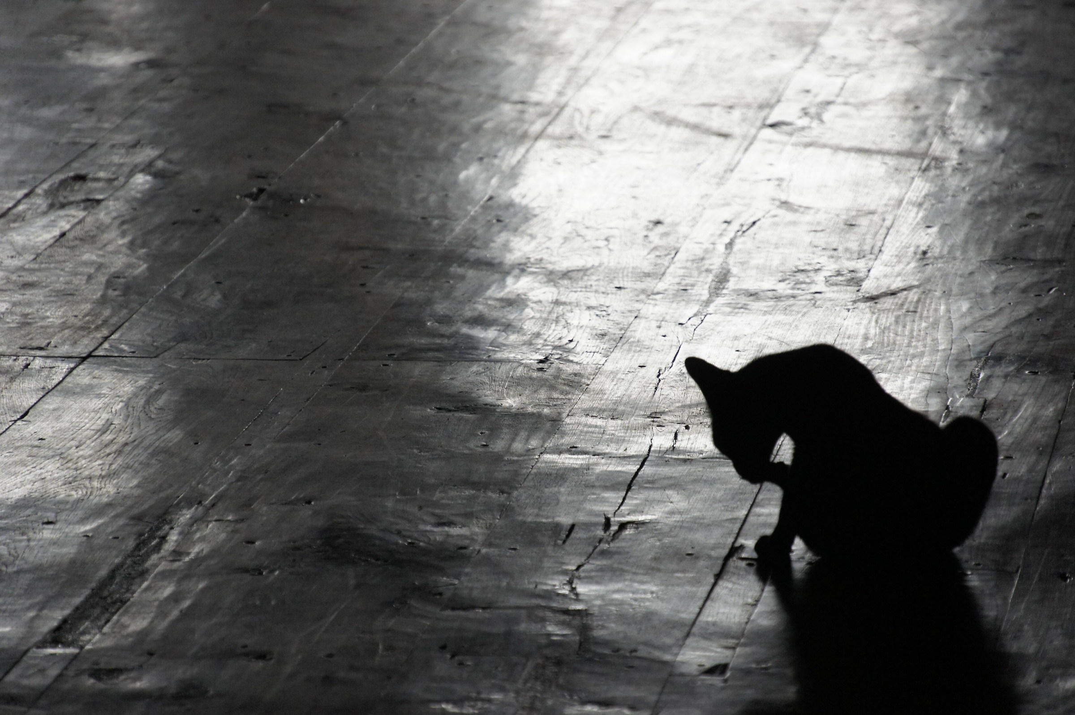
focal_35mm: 224
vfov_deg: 6.1
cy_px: 358
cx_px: 538
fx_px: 6668
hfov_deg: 9.2
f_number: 6.3
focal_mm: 149
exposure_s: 1/160
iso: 1600
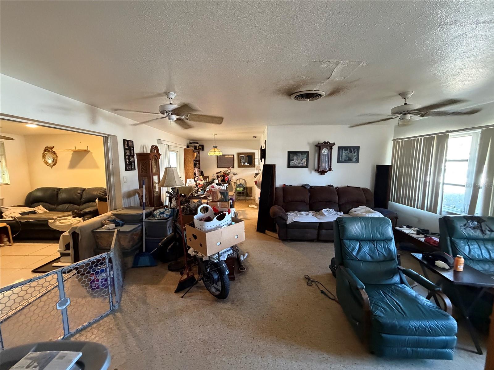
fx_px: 200
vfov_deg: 85.7
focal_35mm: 14
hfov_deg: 102.1
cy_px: 185
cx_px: 247
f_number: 2.2
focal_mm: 2.22
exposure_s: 1/60
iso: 640
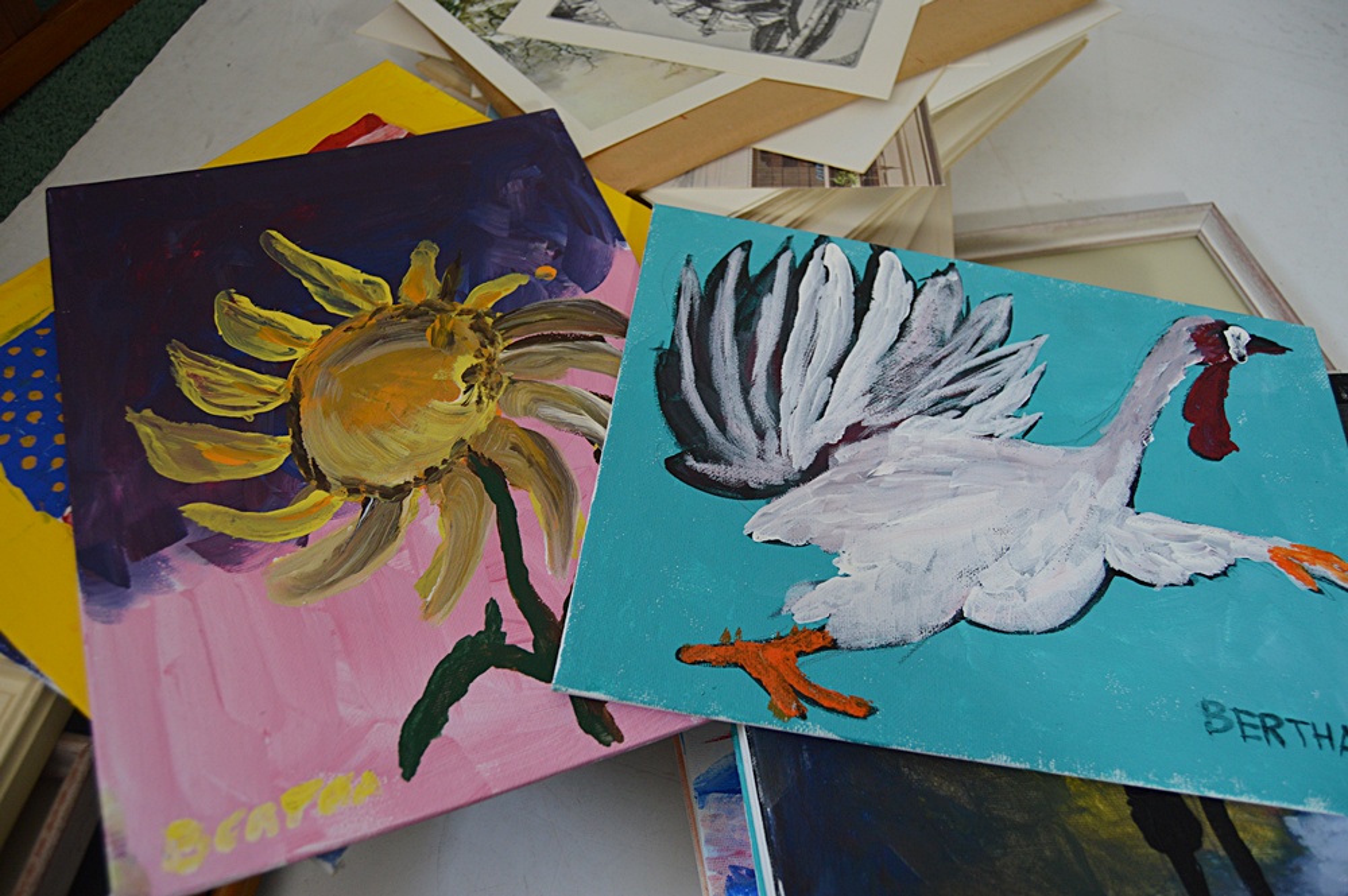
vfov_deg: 47.9
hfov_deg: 67.4
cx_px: 674
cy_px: 448
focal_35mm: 27
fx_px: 1010
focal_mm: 18
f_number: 3.5
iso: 500
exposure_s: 1/60
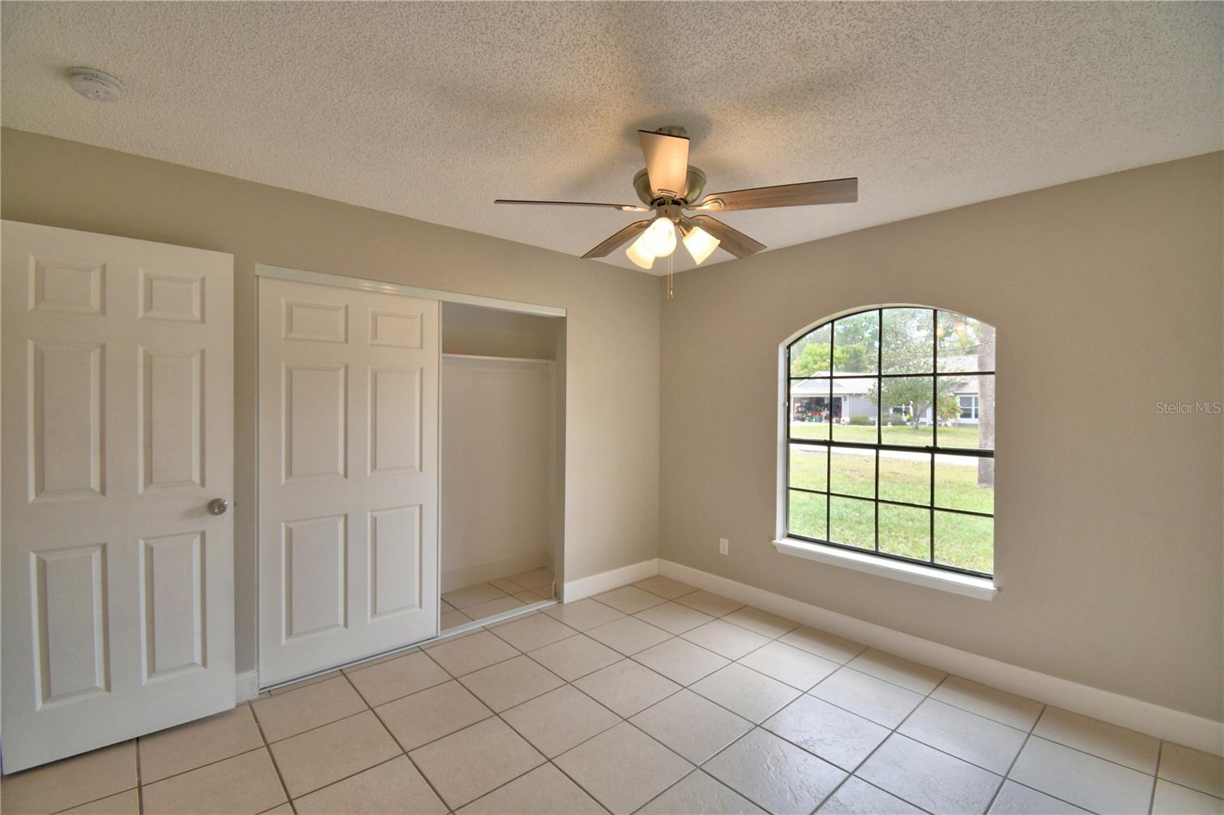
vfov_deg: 77.3
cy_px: 408
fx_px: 510
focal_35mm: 15
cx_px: 612
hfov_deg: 100.4
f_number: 4.5
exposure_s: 1/200
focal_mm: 10
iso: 200
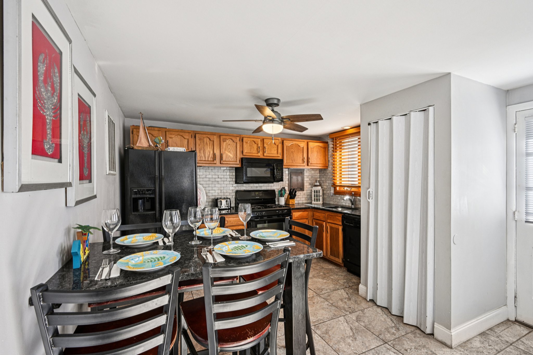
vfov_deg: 73.7
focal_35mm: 16
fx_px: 237
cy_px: 178
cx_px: 266
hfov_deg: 96.7
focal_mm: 16
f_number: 8
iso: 800
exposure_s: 1/125
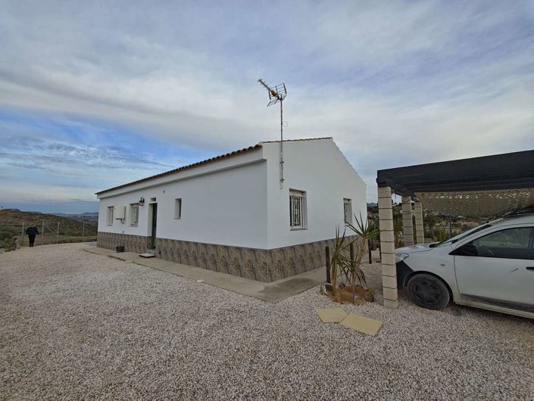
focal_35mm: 14
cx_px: 267
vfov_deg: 85.8
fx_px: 216
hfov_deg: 102.0
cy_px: 200
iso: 50
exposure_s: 1/159
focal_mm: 2.16
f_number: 2.2
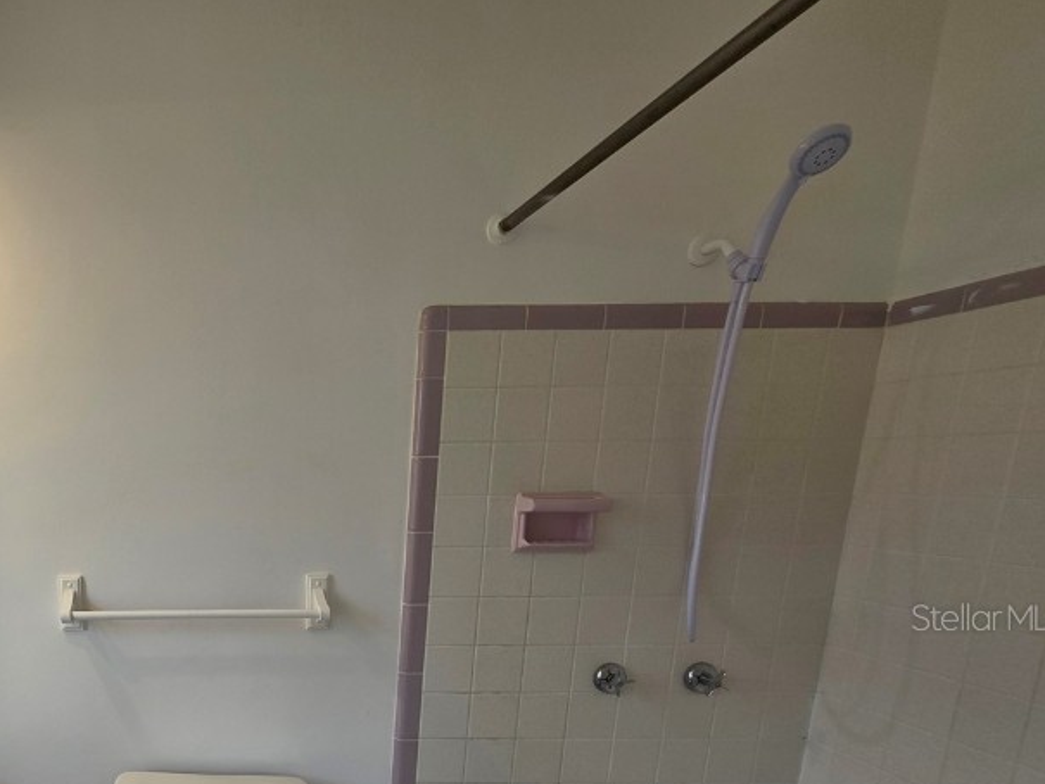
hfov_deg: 68.1
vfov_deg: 57.0
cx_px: 190
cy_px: 616
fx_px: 664
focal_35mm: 22
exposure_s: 1/120
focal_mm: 2.2
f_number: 1.9
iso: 80
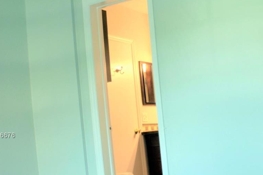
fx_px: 621
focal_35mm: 85
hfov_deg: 23.3
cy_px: 136
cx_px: 236
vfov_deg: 16.0
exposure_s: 1/60
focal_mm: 27
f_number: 4
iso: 500
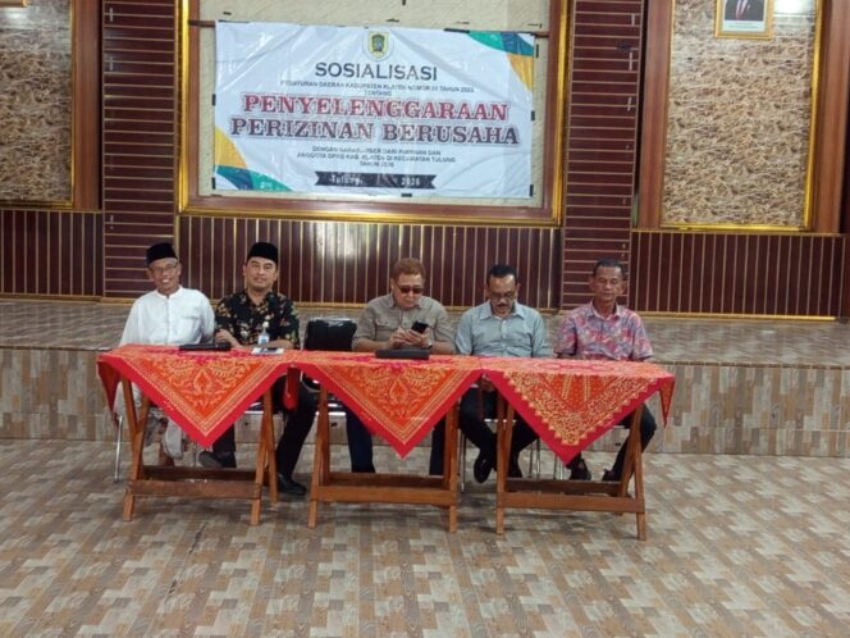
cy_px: 319
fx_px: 1179
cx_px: 425
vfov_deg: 30.3
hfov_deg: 39.7
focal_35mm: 48
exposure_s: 1/33.3
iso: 880
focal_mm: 5.24
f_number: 1.7
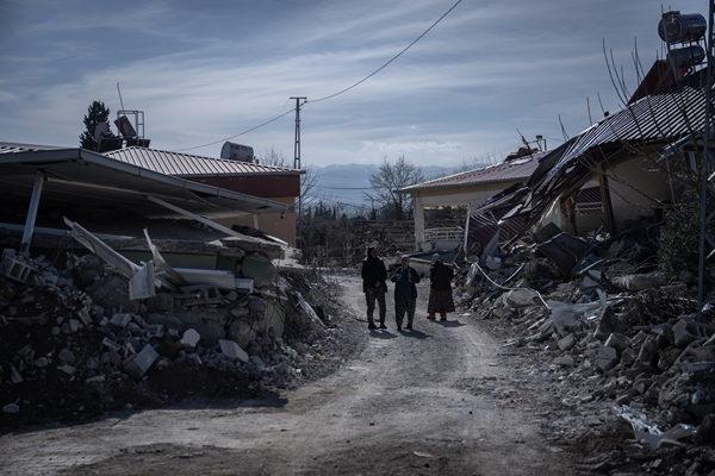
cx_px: 358
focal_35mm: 51
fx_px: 1013
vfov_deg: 26.5
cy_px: 238
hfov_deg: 38.9
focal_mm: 51
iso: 200
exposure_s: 1/8000
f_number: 3.2
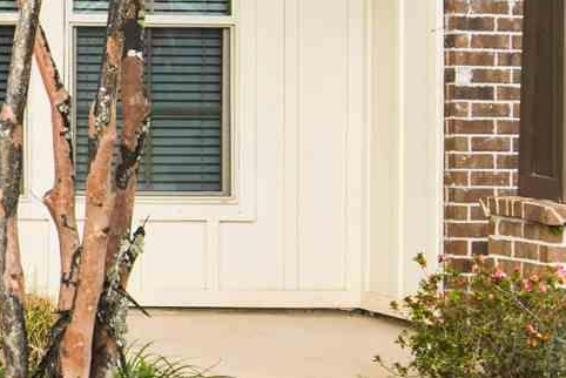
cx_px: -494
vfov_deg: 11.3
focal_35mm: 121
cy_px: 85
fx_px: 1903
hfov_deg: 14.6
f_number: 11
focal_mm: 19
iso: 200
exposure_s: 1/250
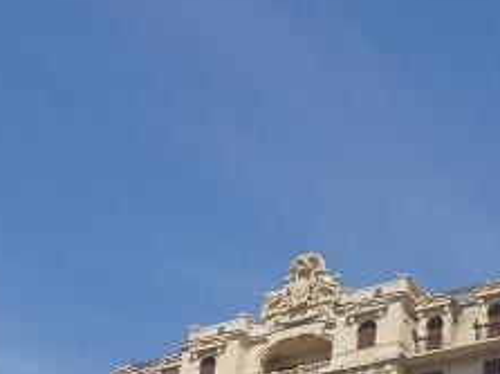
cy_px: 382
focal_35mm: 86
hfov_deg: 22.6
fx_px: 1242
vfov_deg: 16.8
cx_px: 369
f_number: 3.9
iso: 80
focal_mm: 6.7
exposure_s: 1/1000
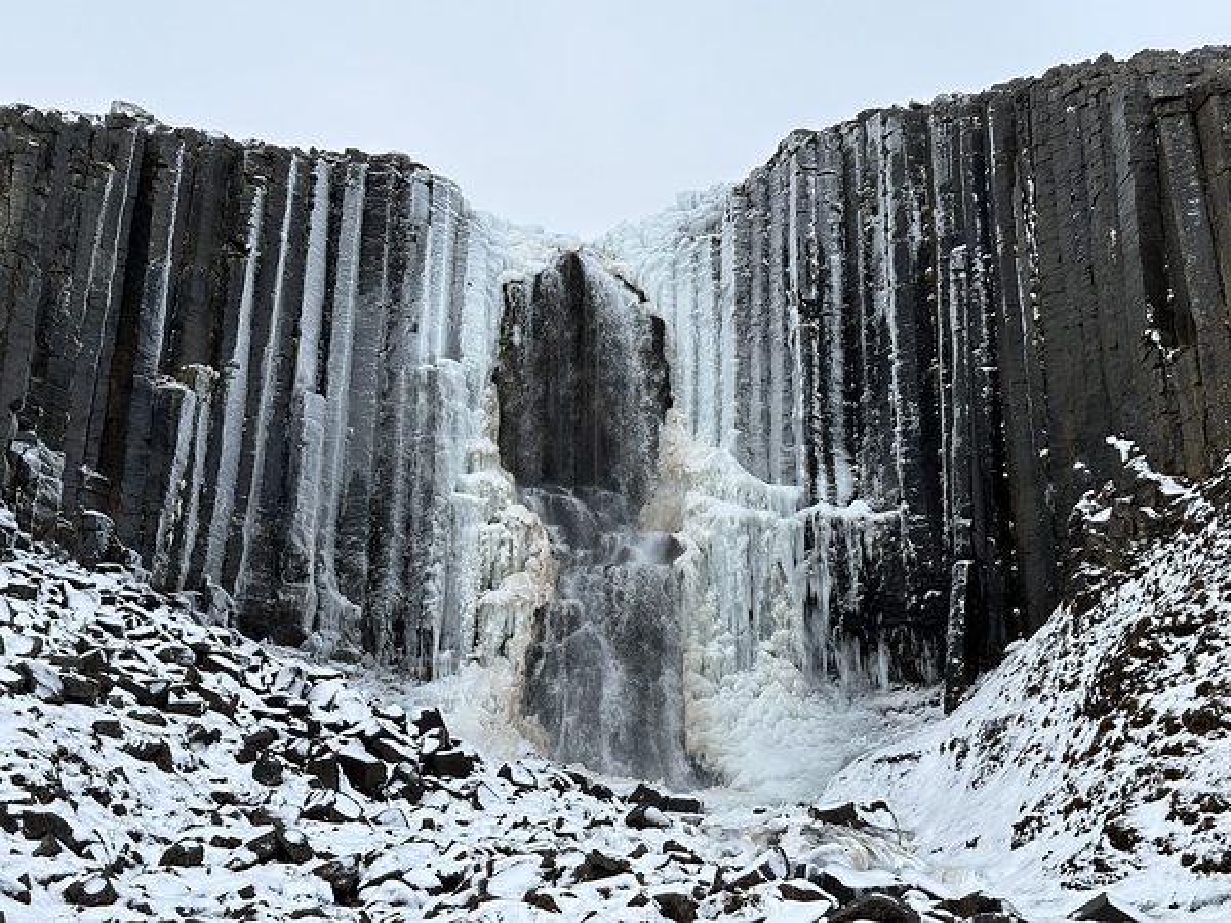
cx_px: 616
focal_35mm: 48
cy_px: 462
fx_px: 1707
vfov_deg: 30.3
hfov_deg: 39.7
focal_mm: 6.86
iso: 64
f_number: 1.78
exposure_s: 1/590
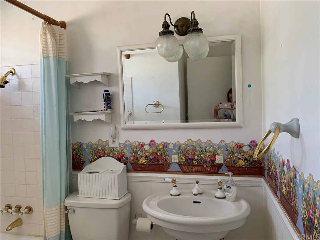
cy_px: 120
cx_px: 160
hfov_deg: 67.3
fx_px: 240
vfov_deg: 53.1
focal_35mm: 26
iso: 100
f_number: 1.8
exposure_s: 1/63
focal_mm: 4.25
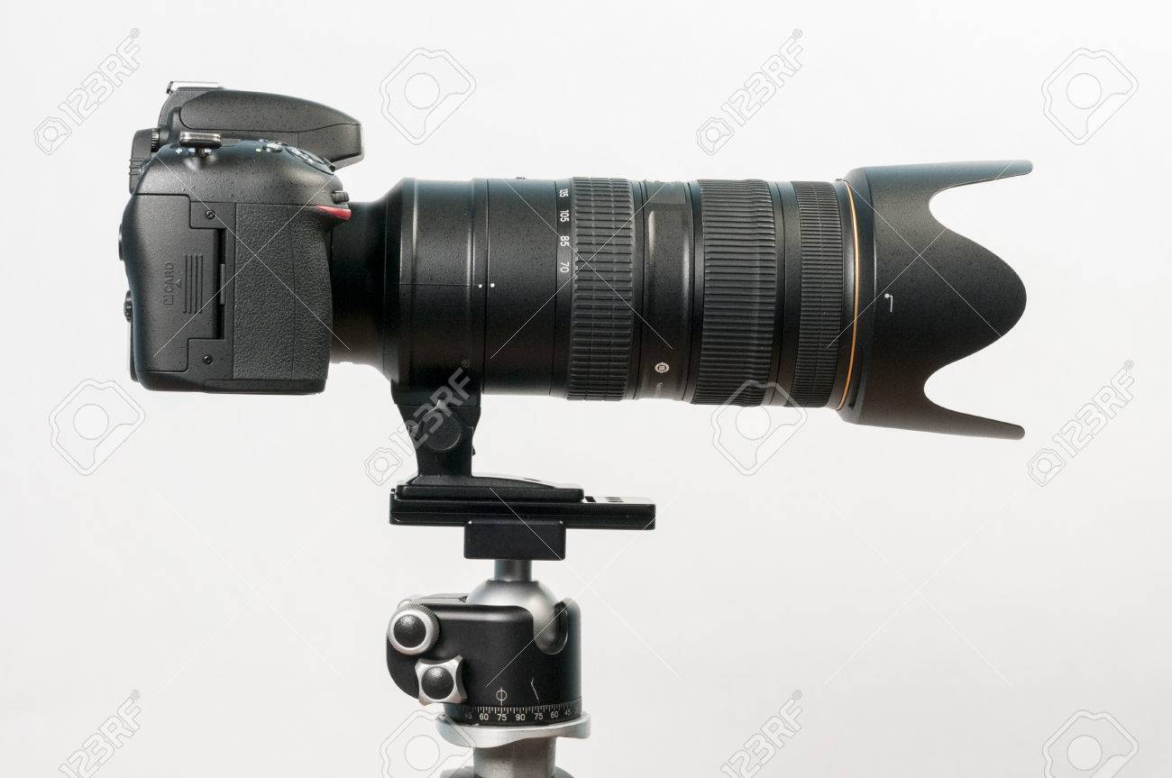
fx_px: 2438
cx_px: 586
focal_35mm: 75
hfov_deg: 27.0
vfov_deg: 18.1
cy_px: 389
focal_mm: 50
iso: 800
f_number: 16
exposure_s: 1/180
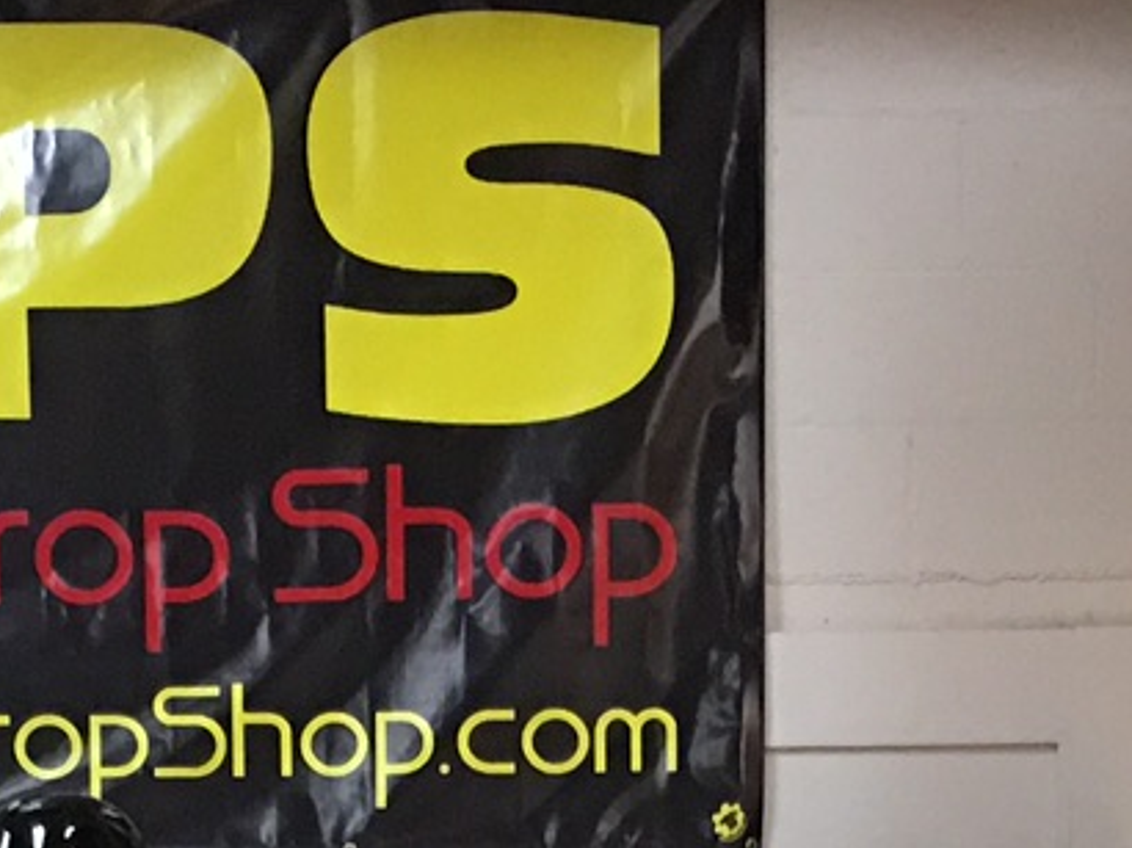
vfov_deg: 9.2
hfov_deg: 13.6
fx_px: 4739
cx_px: 519
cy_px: 2000
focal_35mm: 145
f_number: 2.2
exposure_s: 1/15
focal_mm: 4.15
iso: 80
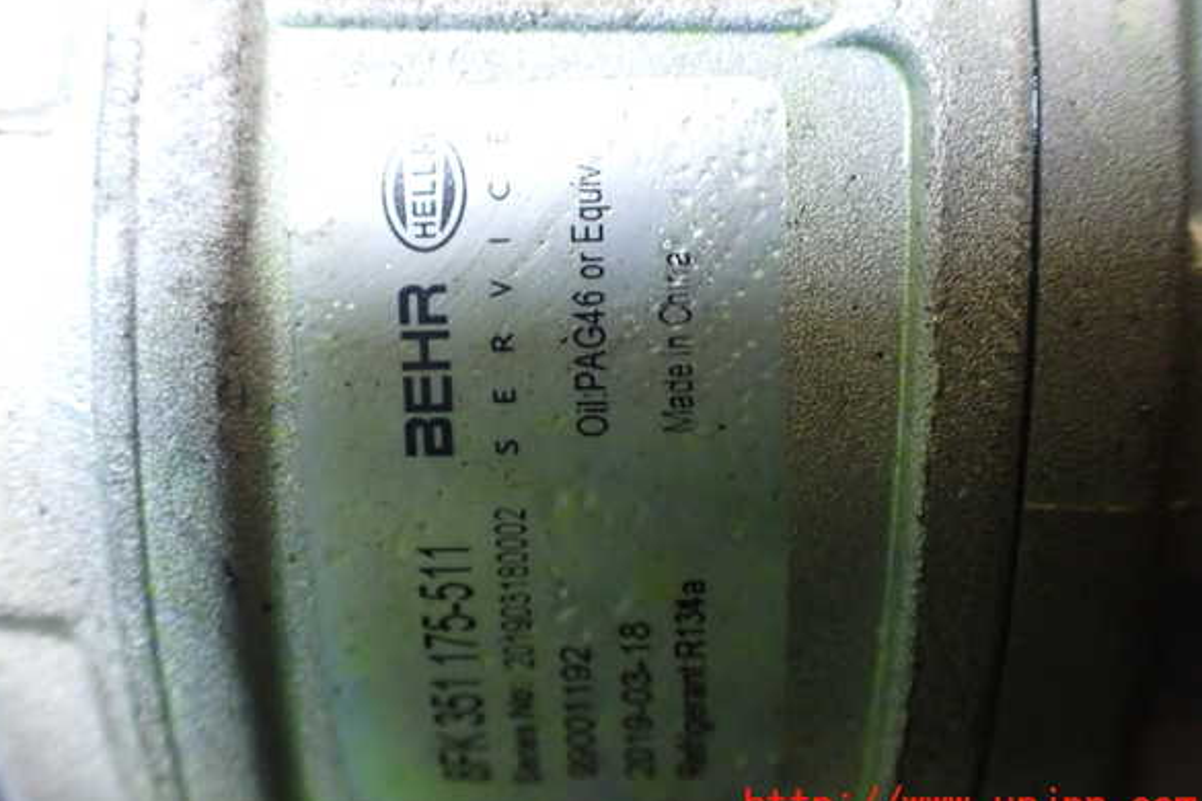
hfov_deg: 58.7
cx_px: 592
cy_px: 372
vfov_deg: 41.1
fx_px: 1068
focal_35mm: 32
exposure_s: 1/50
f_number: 2.3
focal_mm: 5.4
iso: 800
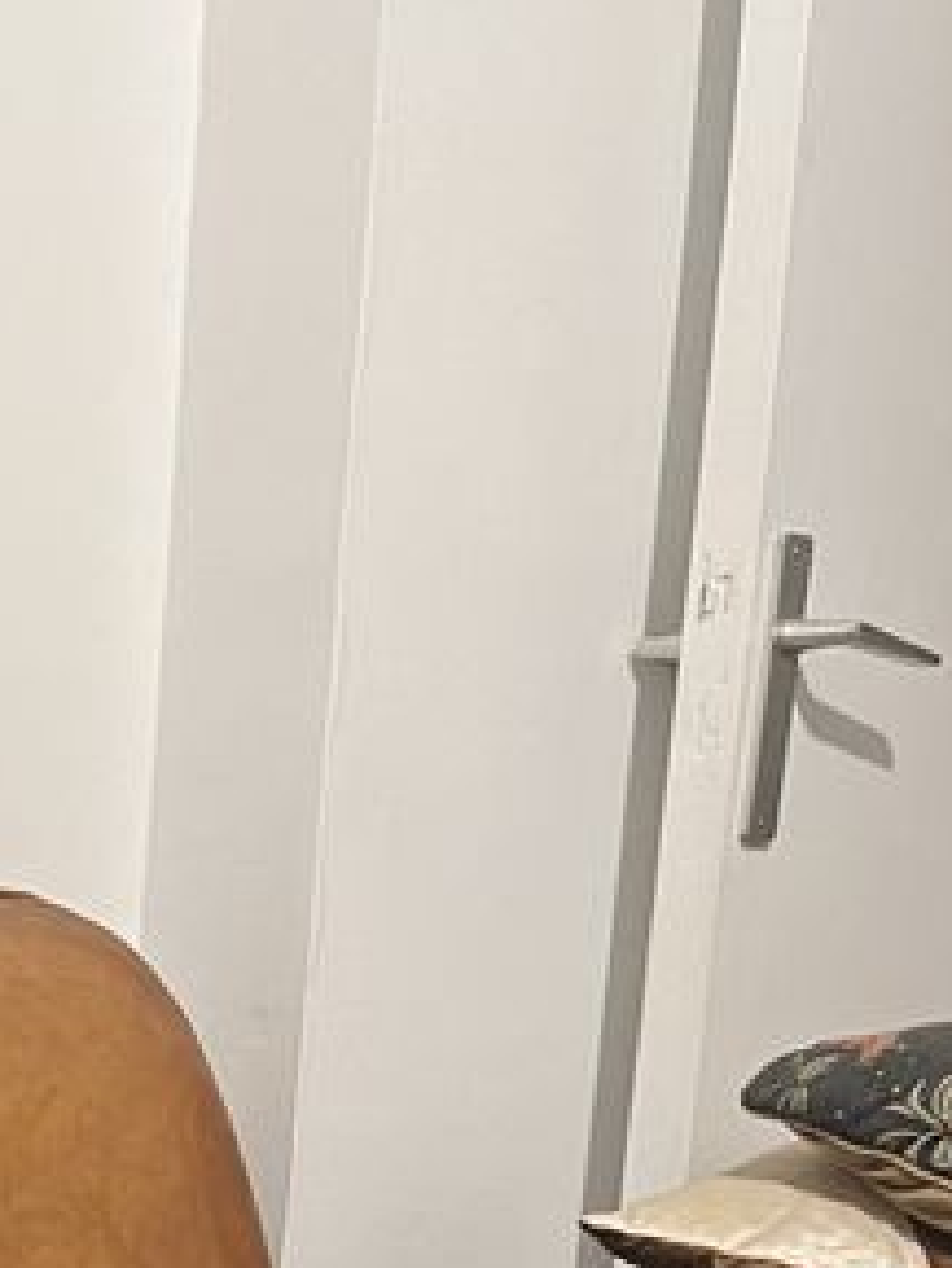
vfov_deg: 19.1
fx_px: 3298
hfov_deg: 14.8
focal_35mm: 90
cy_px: 1895
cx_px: -649
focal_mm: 5.1
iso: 250
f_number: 1.6
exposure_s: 1/50
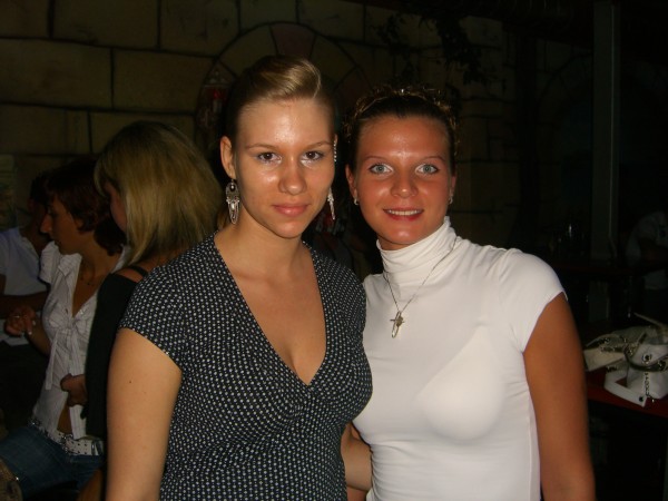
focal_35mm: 38
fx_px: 733
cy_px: 250
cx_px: 334
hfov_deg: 49.0
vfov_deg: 37.7
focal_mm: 7.9
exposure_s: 1/60
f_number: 2.8
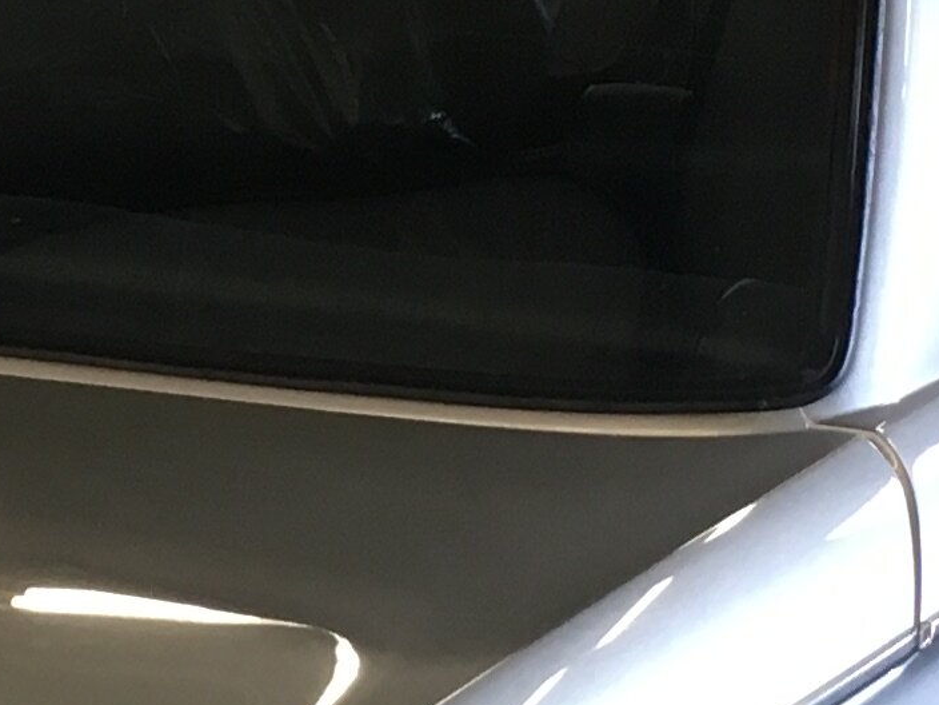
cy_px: 521
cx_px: 135
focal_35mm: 166
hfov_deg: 11.8
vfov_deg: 8.9
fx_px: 4503
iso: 64
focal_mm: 4.15
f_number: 2.2
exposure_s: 1/30
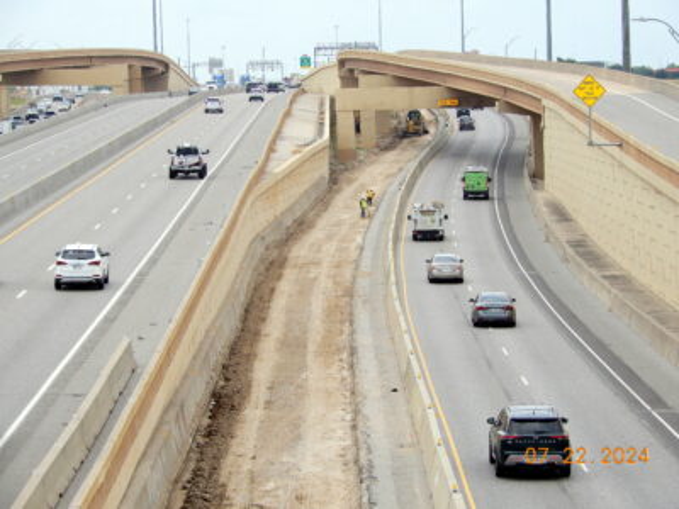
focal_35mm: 150
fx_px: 2942
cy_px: 254
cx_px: 340
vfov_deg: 9.9
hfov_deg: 13.2
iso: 80
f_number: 5.6
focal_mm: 26.8
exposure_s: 1/500
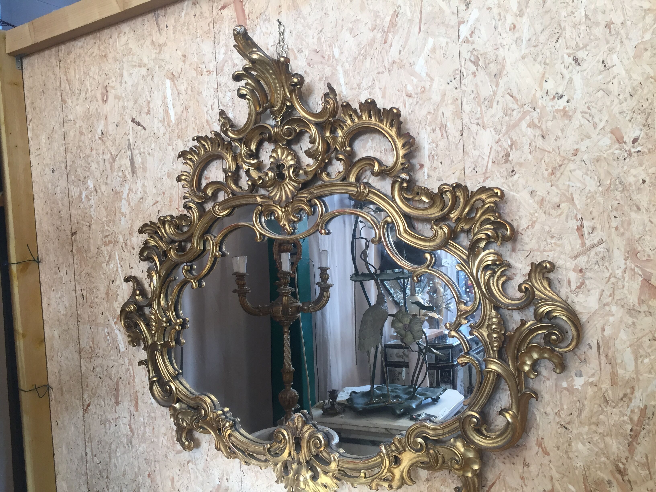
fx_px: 550
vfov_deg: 48.2
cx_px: 328
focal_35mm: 29
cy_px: 246
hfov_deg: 61.7
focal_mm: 4.15
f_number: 2.2
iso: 32
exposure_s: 1/33
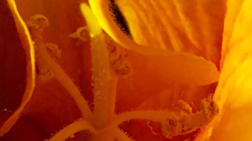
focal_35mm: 102
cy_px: 3
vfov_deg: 11.7
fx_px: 681
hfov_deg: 21.0
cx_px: 113
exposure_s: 1/33
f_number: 2.2
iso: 160
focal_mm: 4.15
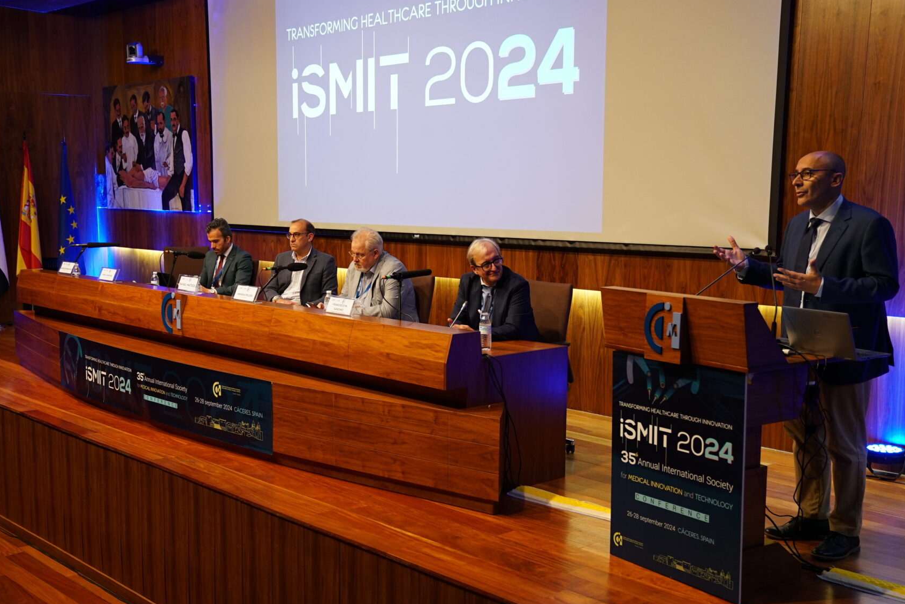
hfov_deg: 46.3
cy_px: 334
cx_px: 408
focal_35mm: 42
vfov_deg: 31.9
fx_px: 1056
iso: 1600
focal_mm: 37
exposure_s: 1/160
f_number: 2.8
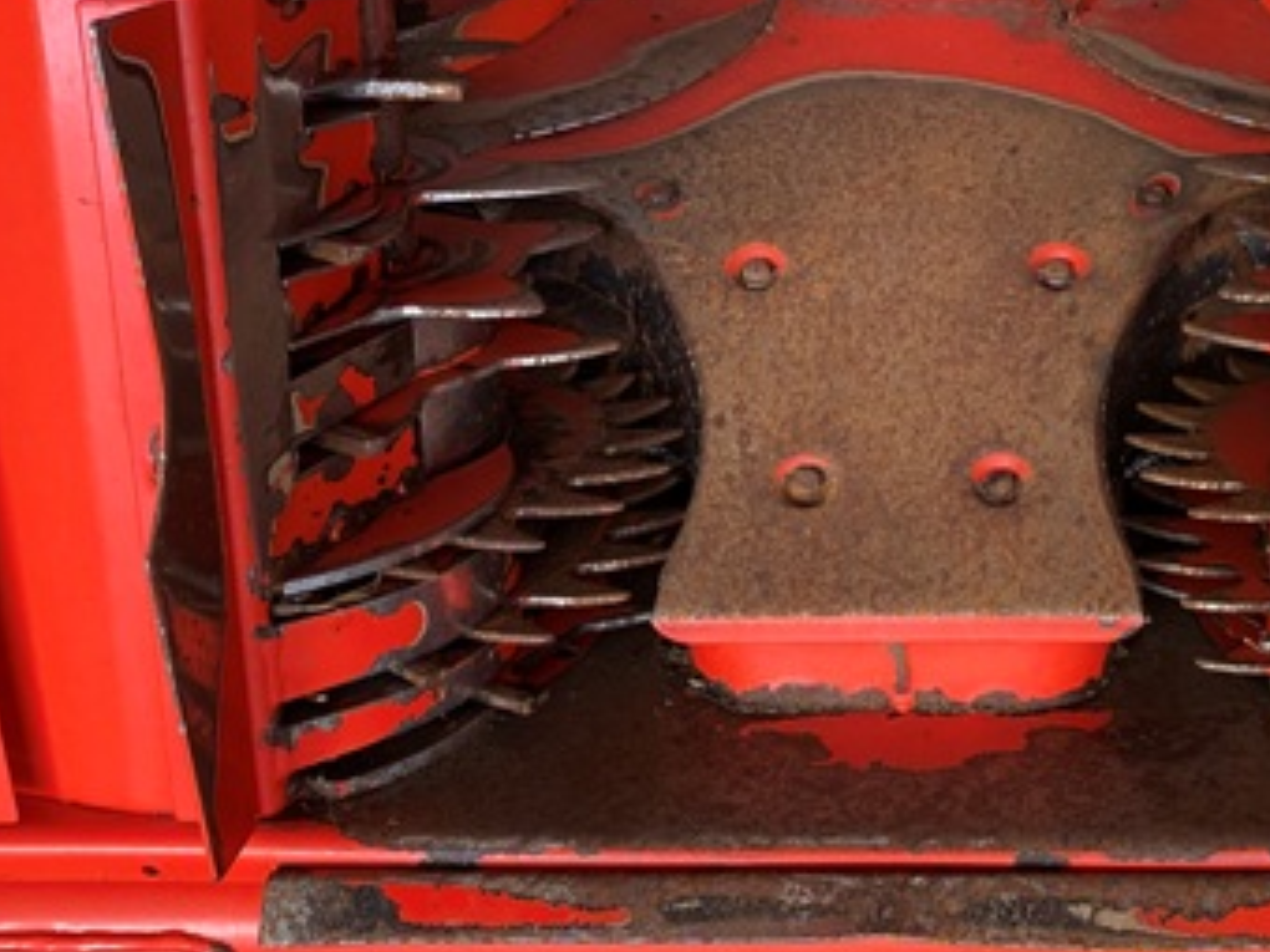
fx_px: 1798
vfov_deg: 29.6
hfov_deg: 38.0
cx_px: 949
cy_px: 362
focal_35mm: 49
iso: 125
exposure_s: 1/90
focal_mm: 4.25
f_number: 1.8
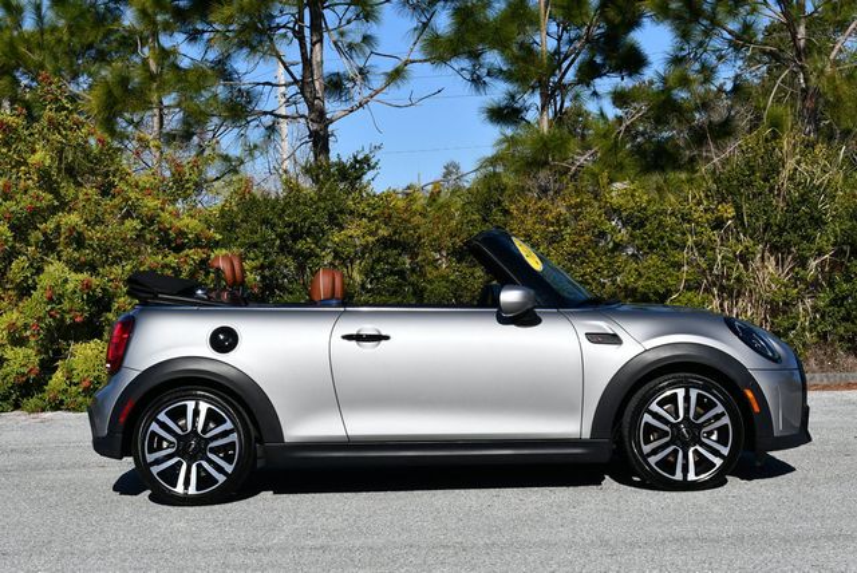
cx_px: 428
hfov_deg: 28.0
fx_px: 1716
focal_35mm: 72
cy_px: 286
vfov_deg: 19.0
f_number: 10
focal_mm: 36
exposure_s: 1/400
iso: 100
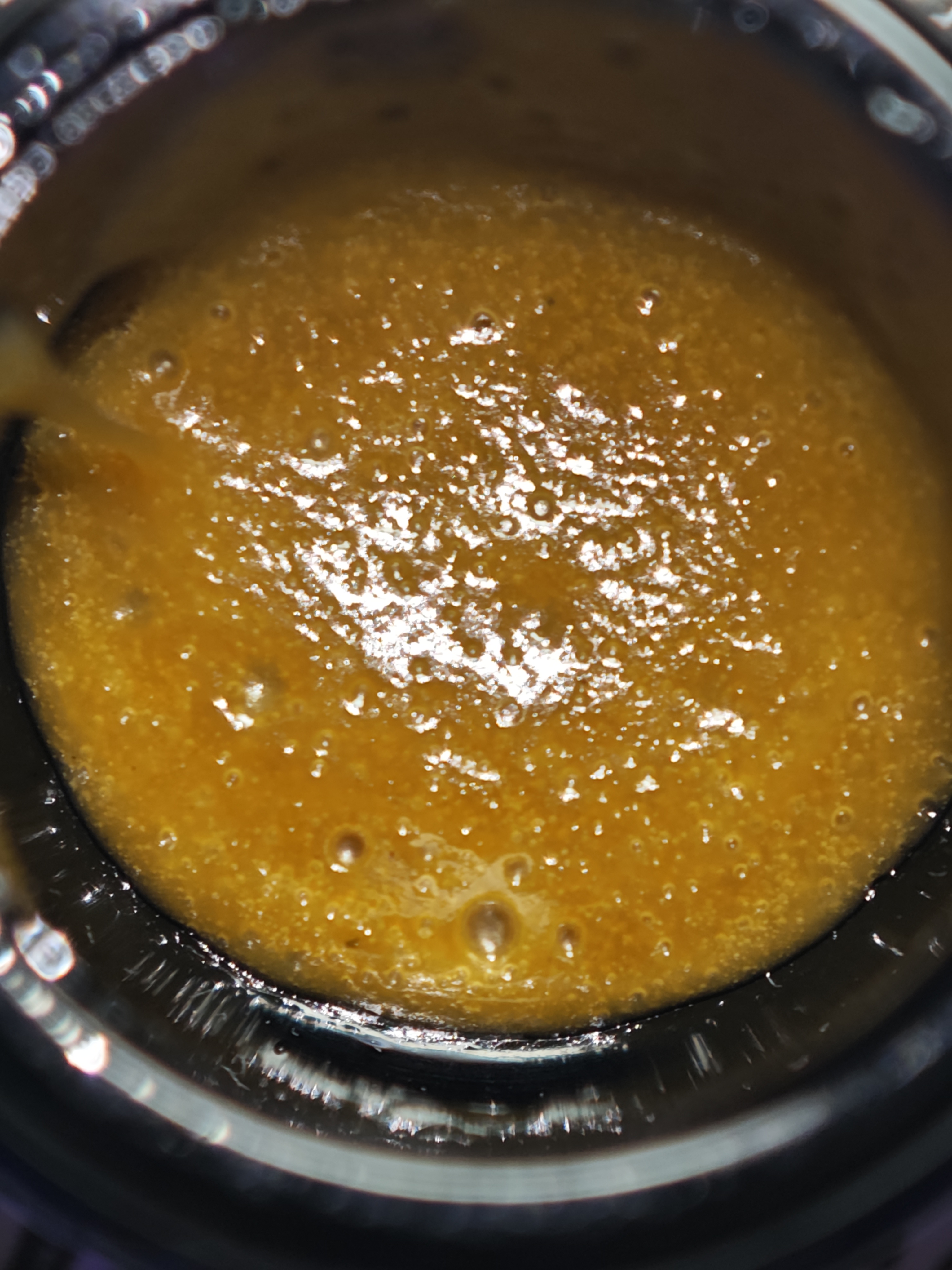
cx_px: 476
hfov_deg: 10.6
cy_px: 635
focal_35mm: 140
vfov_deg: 14.1
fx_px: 5134
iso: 50
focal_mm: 11.5
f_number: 1.8
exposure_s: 1/100
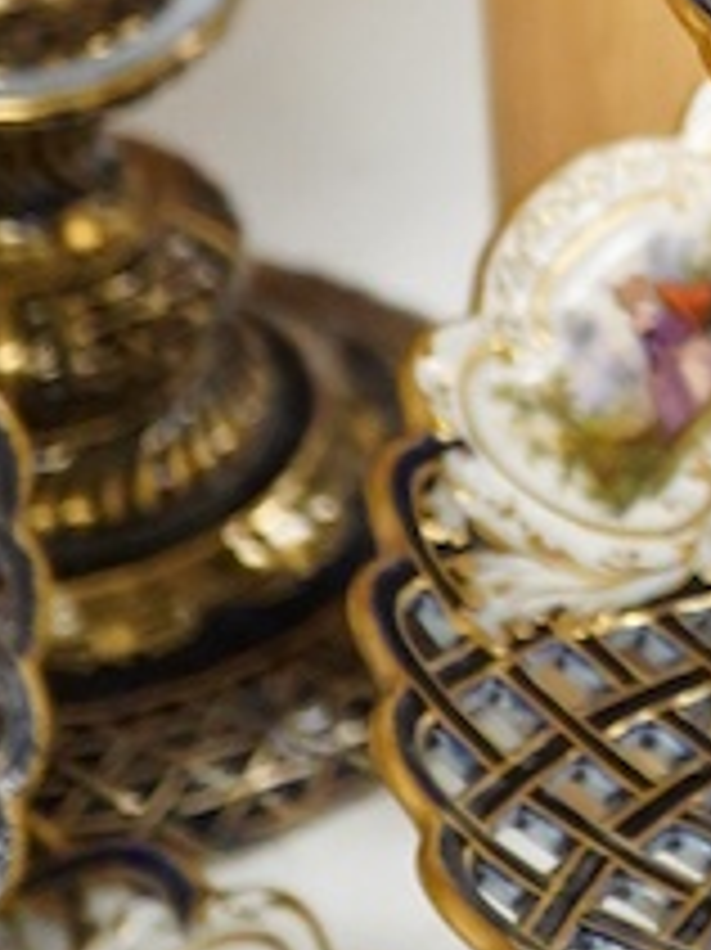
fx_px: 6333
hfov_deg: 6.2
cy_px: -146
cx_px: 1480
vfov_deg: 8.5
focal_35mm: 231
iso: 2500
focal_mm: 30
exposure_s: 1/250
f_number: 3.5
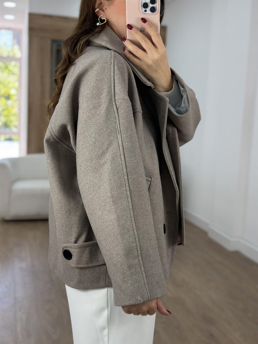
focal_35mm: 48
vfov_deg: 39.7
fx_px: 477
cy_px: 172
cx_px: 129
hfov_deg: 30.3
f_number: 1.78
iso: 80
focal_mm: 6.86
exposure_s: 1/187
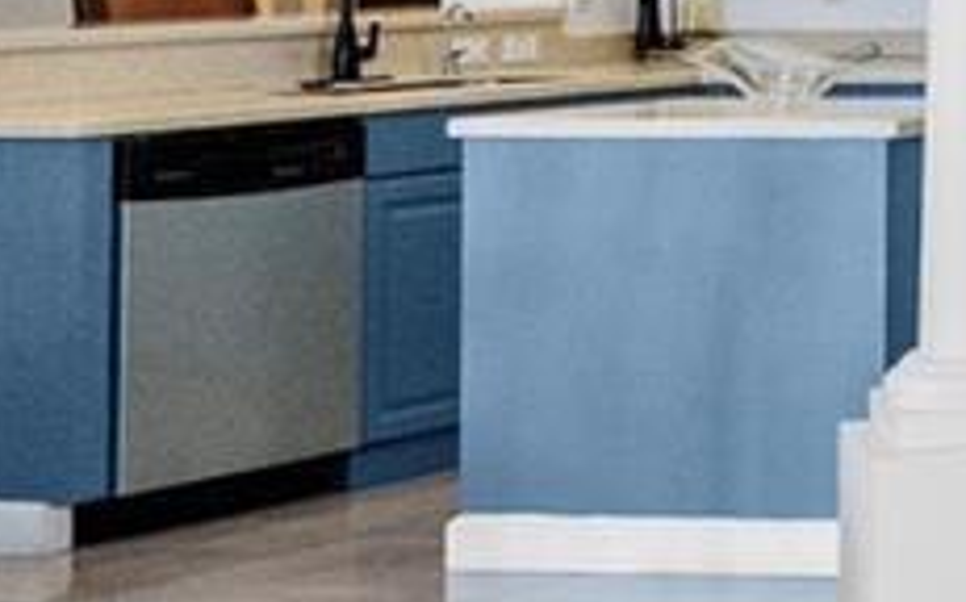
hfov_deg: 11.7
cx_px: 2777
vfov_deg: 11.4
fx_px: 2973
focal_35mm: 113
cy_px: -105
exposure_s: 1/160
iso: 1600
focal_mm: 16
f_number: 4
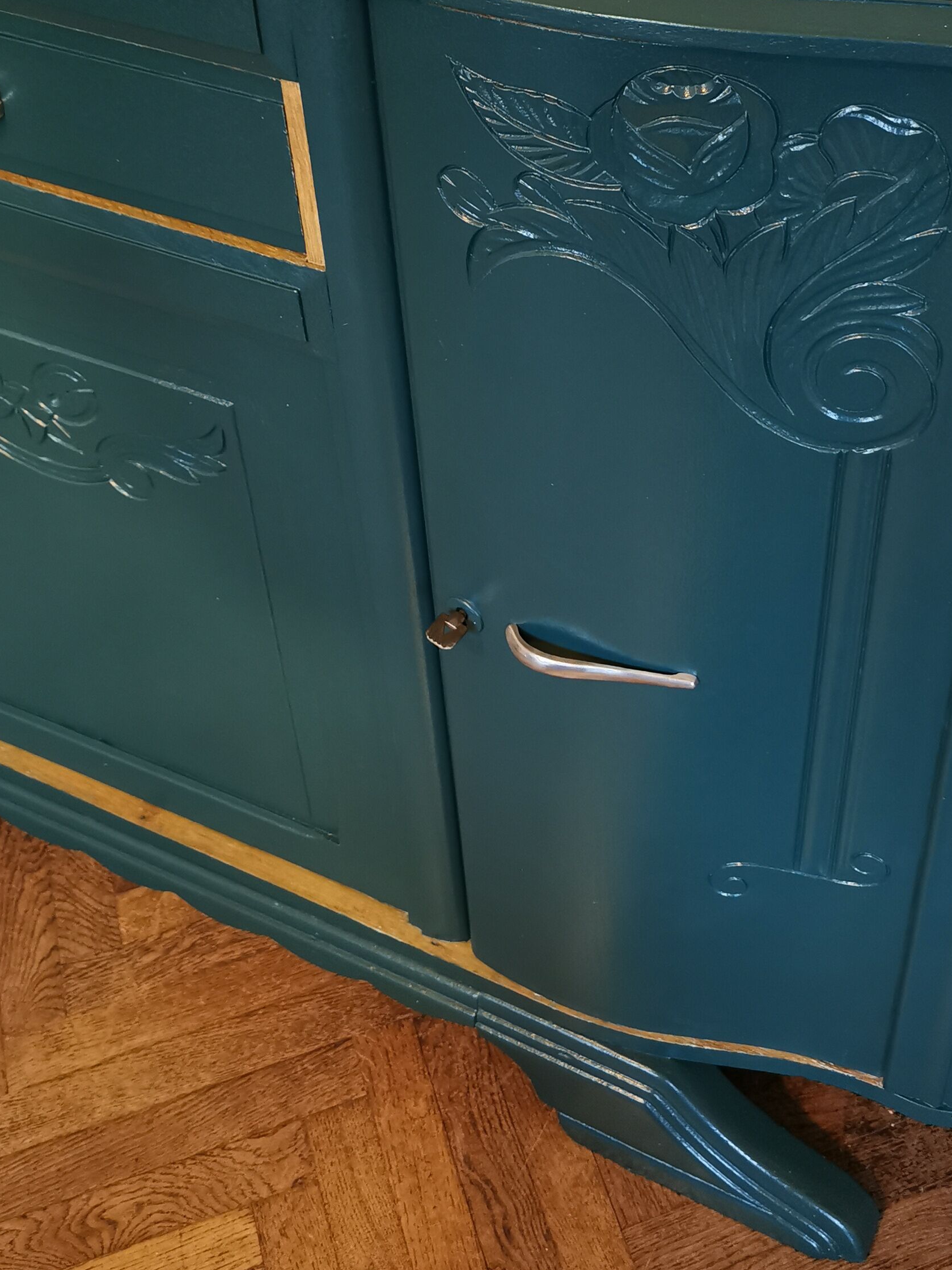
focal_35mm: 44
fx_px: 1614
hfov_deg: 32.7
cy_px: 359
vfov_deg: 42.0
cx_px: 590
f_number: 1.6
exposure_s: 1/40
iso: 500
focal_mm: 5.56
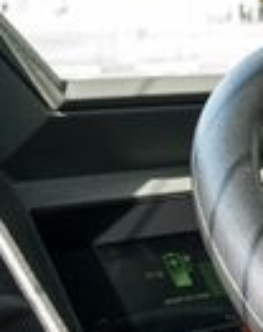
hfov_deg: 10.4
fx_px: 1349
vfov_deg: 13.9
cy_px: 73
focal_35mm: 138
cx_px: 486
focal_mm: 24
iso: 640
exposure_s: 1/200
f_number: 6.3
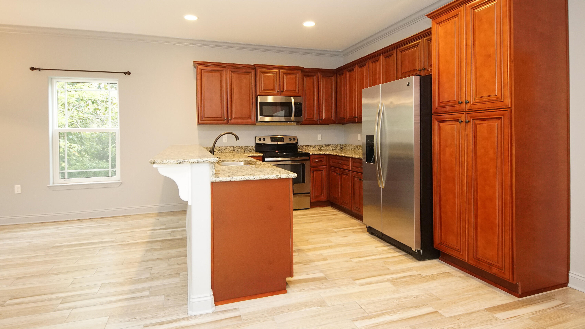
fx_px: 295
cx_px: 292
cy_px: 139
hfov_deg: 89.6
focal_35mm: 19
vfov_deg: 58.1
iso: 2500
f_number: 4.5
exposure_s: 1/60
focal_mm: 12
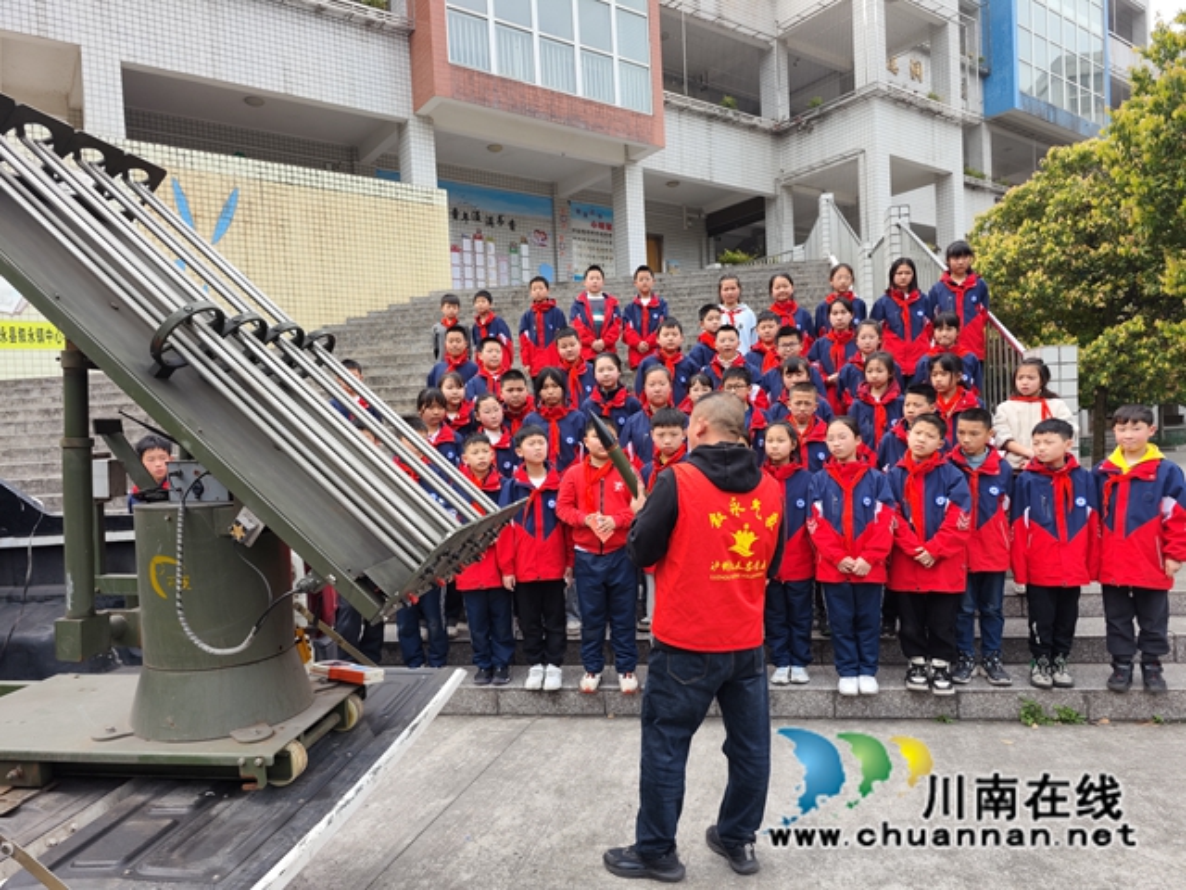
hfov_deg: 73.9
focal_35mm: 23
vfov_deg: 58.9
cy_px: 445
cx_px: 593
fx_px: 788
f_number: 1.9
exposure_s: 1/621
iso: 50
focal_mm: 8.7
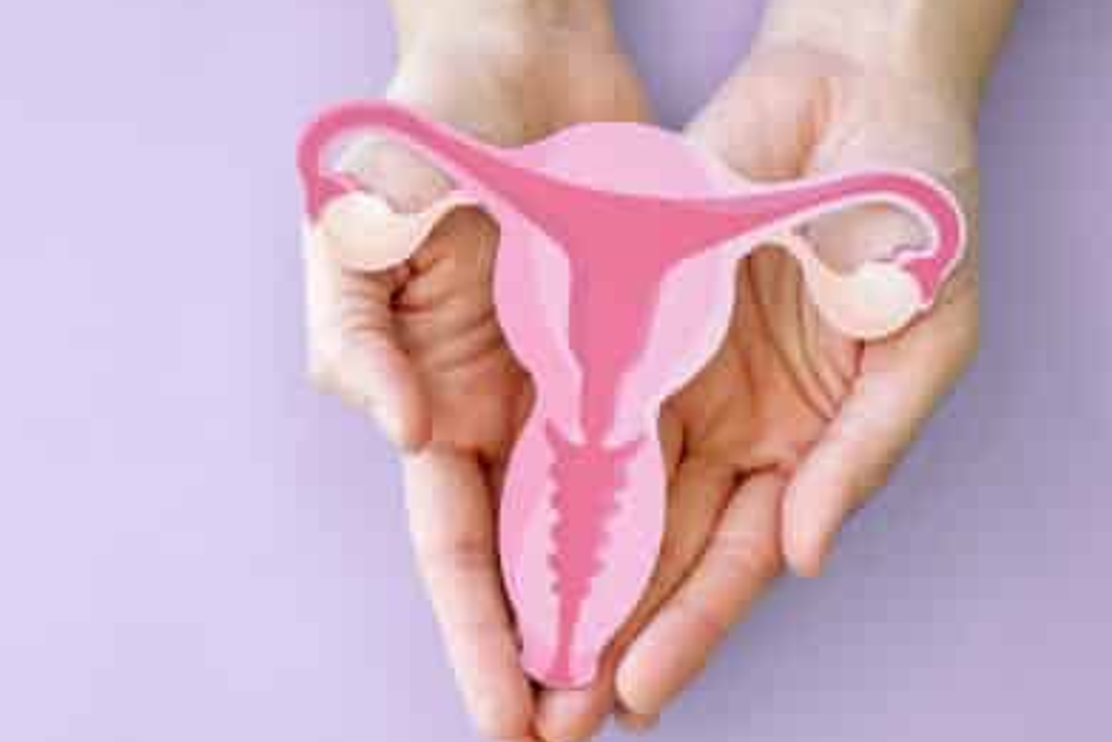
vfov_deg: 28.8
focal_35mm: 46
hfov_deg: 41.9
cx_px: 330
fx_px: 1421
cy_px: 554
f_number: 4
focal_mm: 30
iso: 160
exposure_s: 1/100
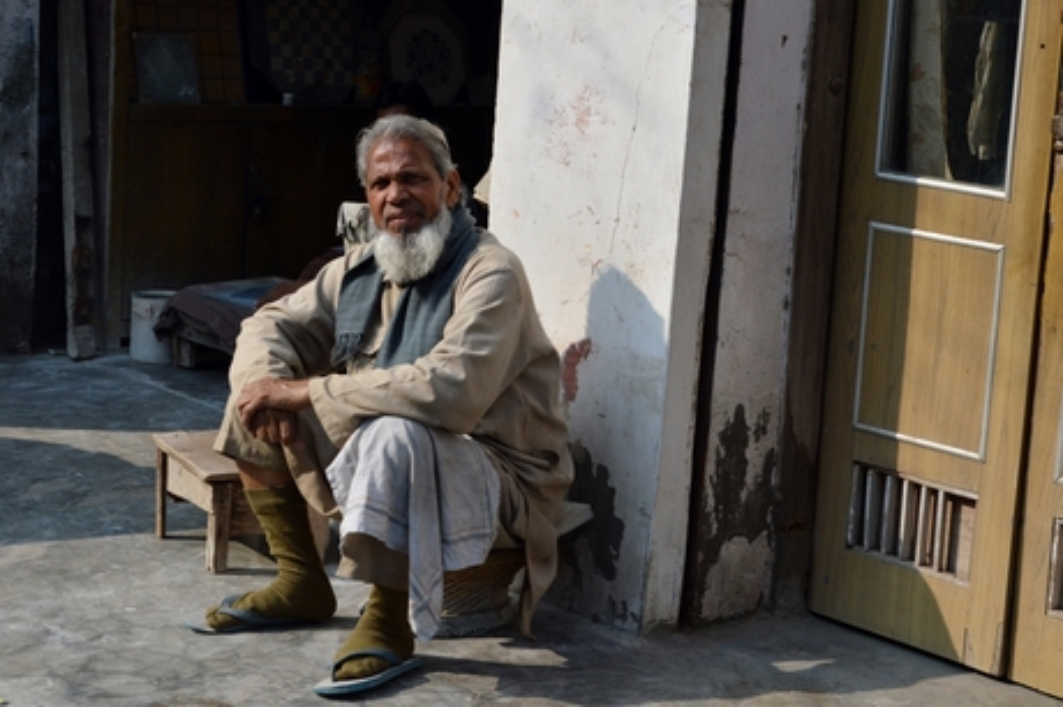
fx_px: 2434
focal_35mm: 82
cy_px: 354
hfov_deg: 24.6
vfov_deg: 16.5
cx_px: 532
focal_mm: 55
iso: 200
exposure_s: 1/640
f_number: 8
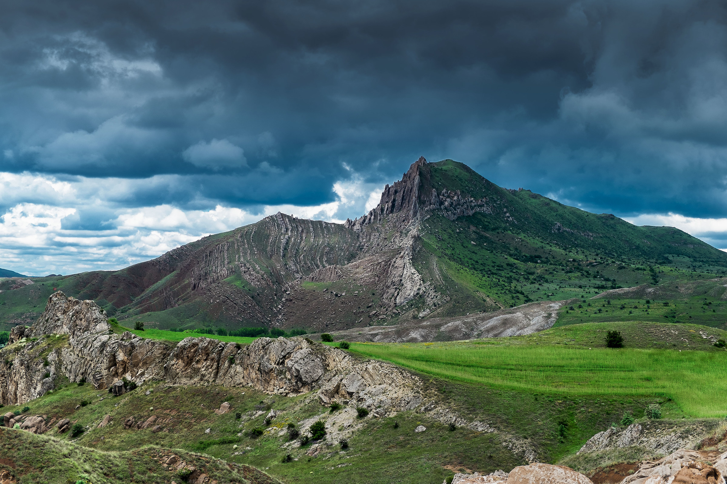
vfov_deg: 24.2
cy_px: 242
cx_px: 364
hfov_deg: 35.6
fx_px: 1131
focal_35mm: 56
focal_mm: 37.4
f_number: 3.6
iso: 200
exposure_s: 1/1100
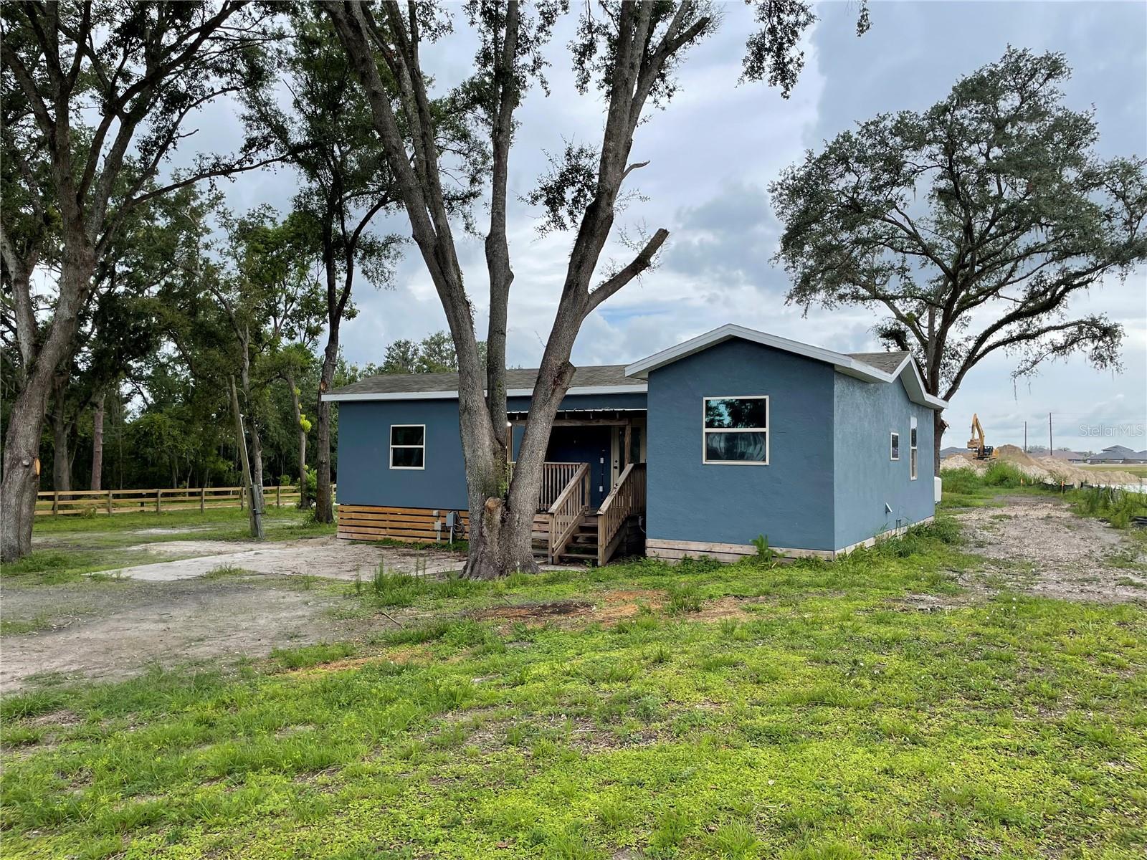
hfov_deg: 67.3
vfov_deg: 53.1
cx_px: 574
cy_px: 430
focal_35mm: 26
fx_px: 862
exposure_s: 1/2212
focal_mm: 4.2
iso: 32
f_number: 1.6
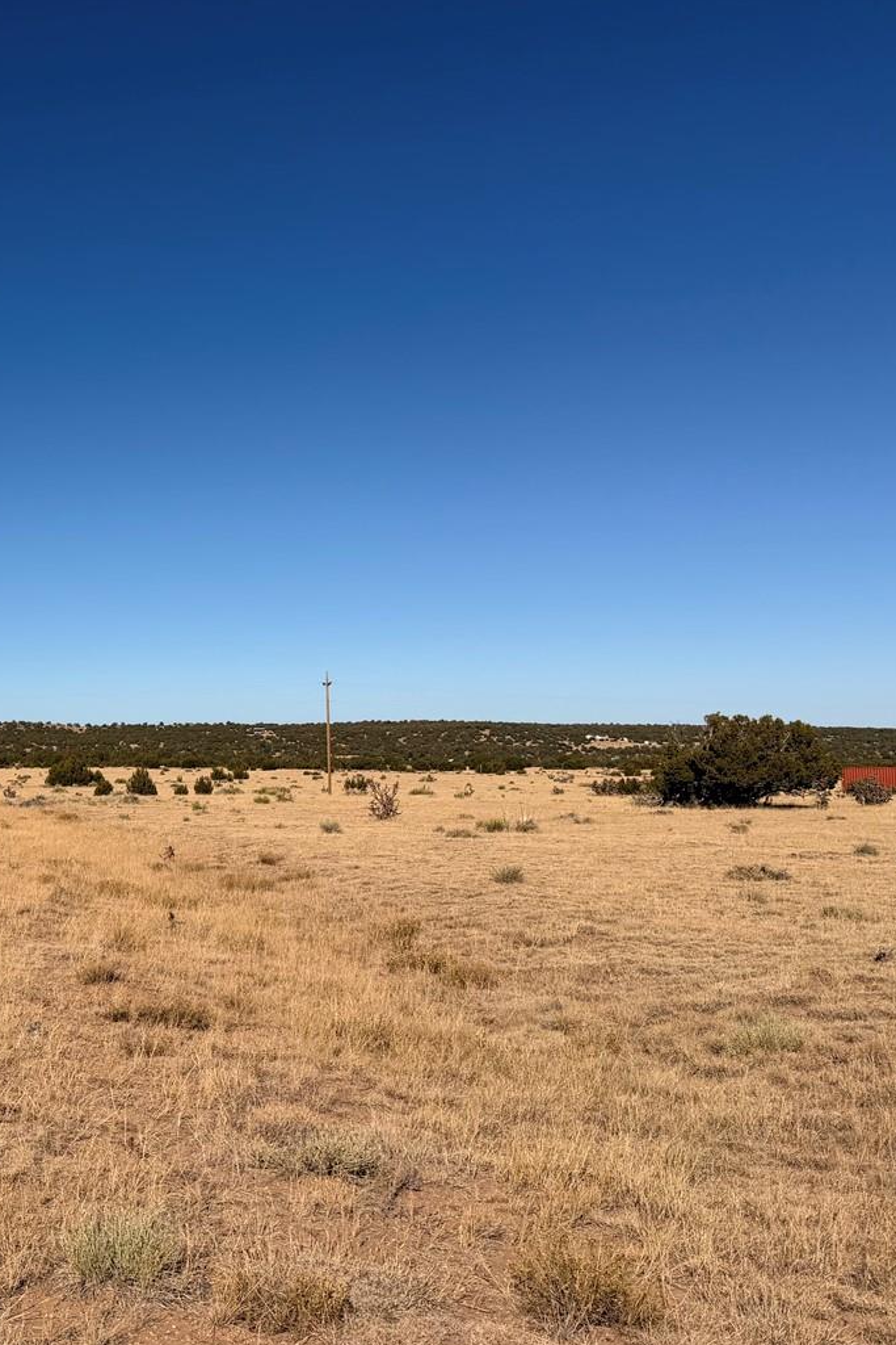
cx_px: 24
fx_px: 1455
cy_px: 657
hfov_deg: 31.9
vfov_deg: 49.5
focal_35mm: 39
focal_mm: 6.76
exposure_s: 1/10309
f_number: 1.78
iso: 80
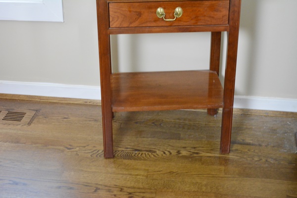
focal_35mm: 66
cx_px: 148
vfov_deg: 20.6
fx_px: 544
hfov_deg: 30.5
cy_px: 99
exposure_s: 1/30
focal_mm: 44
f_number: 5.3
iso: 2500
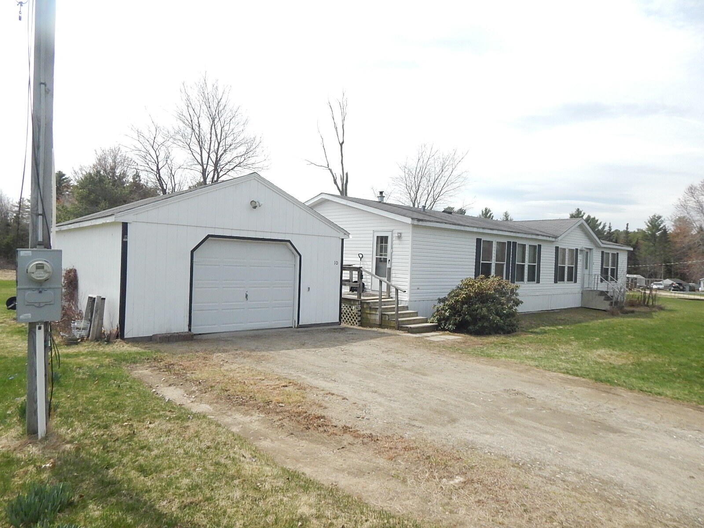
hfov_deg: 73.9
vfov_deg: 58.9
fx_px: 468
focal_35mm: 23
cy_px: 264
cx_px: 352
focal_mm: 4
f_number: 6
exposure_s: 1/1500
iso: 400
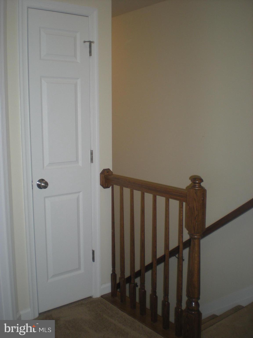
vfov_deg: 49.0
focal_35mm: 38
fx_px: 370
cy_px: 169
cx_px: 126
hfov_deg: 37.7
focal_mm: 6.3
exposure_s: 1/60
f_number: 3.1
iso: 95
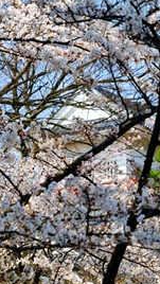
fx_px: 1604
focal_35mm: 213
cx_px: 90
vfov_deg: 10.1
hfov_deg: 5.7
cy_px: 203
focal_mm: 136
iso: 100
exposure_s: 1/200
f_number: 7.1
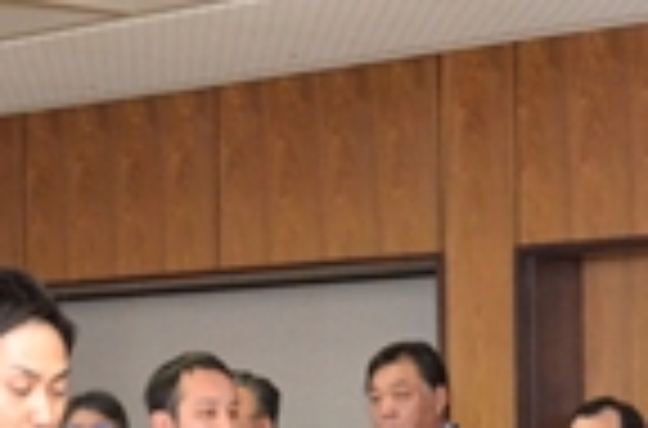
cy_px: 421
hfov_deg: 14.0
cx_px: 126
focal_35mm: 146
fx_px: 2619
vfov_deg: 9.3
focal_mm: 28
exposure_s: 1/250
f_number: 5.6
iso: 3200
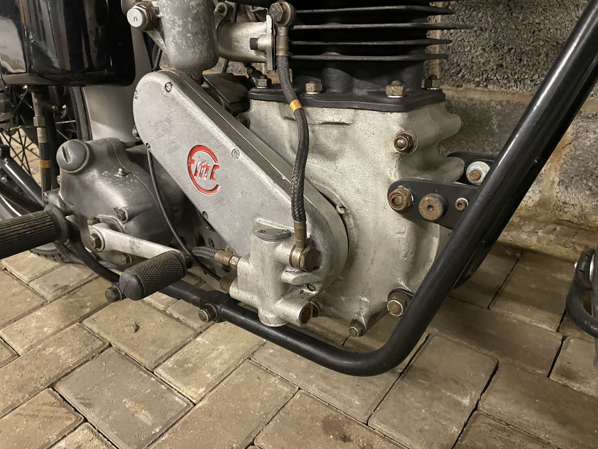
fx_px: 449
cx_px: 299
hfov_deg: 67.3
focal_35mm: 26
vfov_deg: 53.1
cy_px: 224
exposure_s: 1/25
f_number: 1.6
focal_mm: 4.2
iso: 640
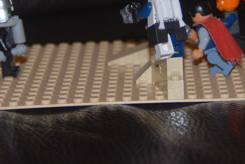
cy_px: -10
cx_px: 155
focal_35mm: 172
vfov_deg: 8.0
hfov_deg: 11.9
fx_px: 1172
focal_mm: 48
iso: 200
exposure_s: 1/60
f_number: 4
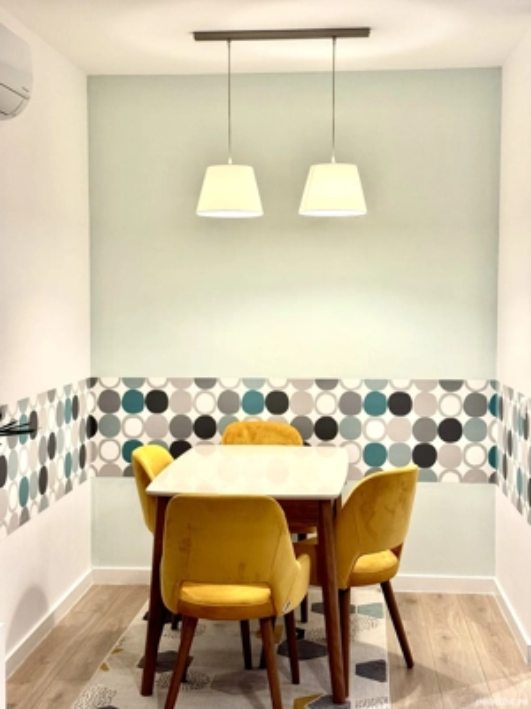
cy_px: 354
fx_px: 982
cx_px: 266
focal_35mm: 48
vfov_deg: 39.7
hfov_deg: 30.3
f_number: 1.78
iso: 64
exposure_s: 1/50
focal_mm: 6.76
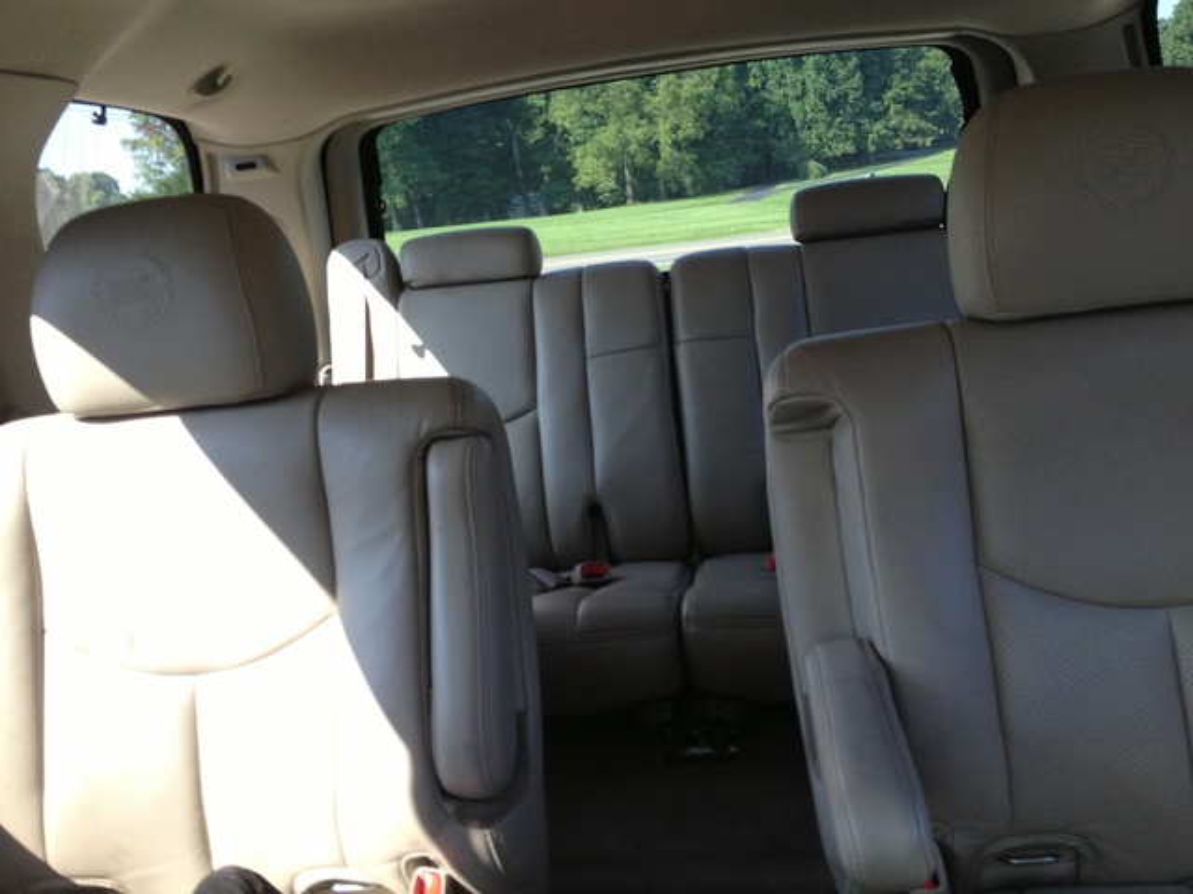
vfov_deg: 40.7
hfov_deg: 52.6
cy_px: 447
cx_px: 596
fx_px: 1206
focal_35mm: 35
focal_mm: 4.28
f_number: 2.4
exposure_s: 1/120
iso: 100
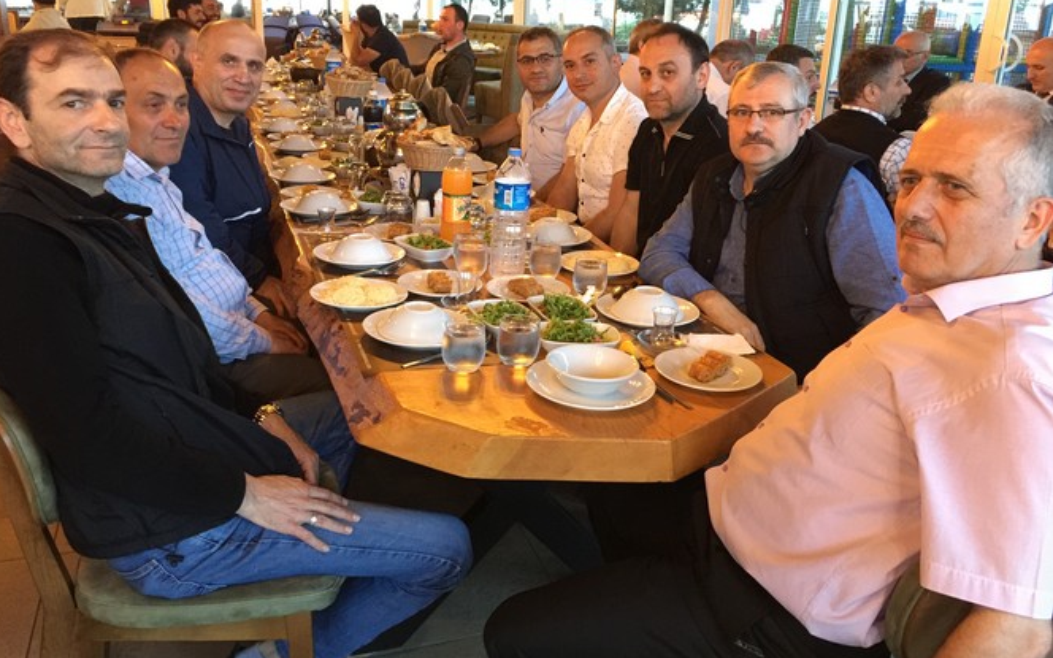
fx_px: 890
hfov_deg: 61.2
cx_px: 523
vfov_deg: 40.5
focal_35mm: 31
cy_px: 282
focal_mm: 4.15
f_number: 2.2
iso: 160
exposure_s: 1/8
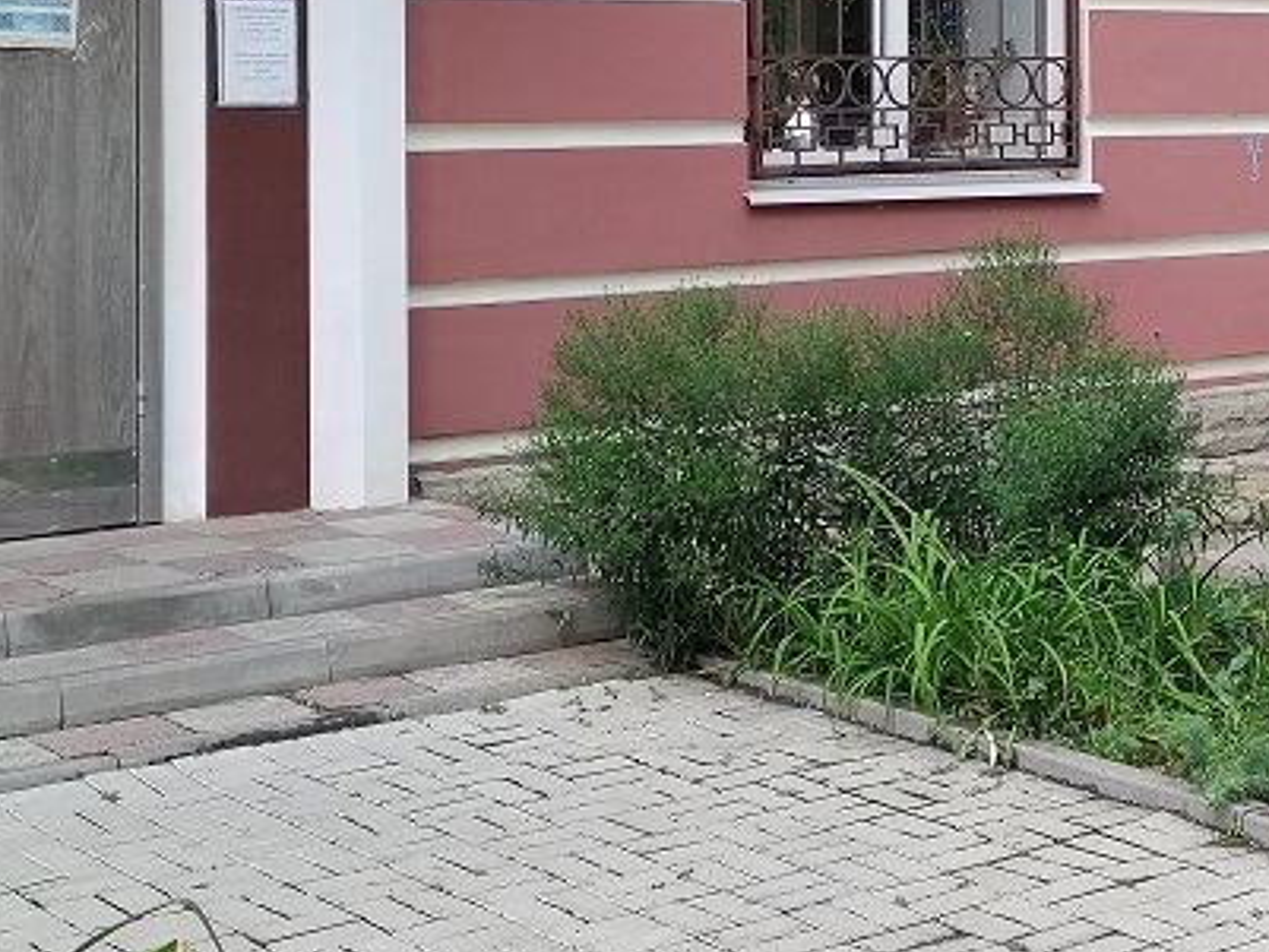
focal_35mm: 72
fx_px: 2640
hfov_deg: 26.2
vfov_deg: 20.0
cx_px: 1117
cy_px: 63
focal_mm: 5.43
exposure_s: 1/100
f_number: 1.89
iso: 50
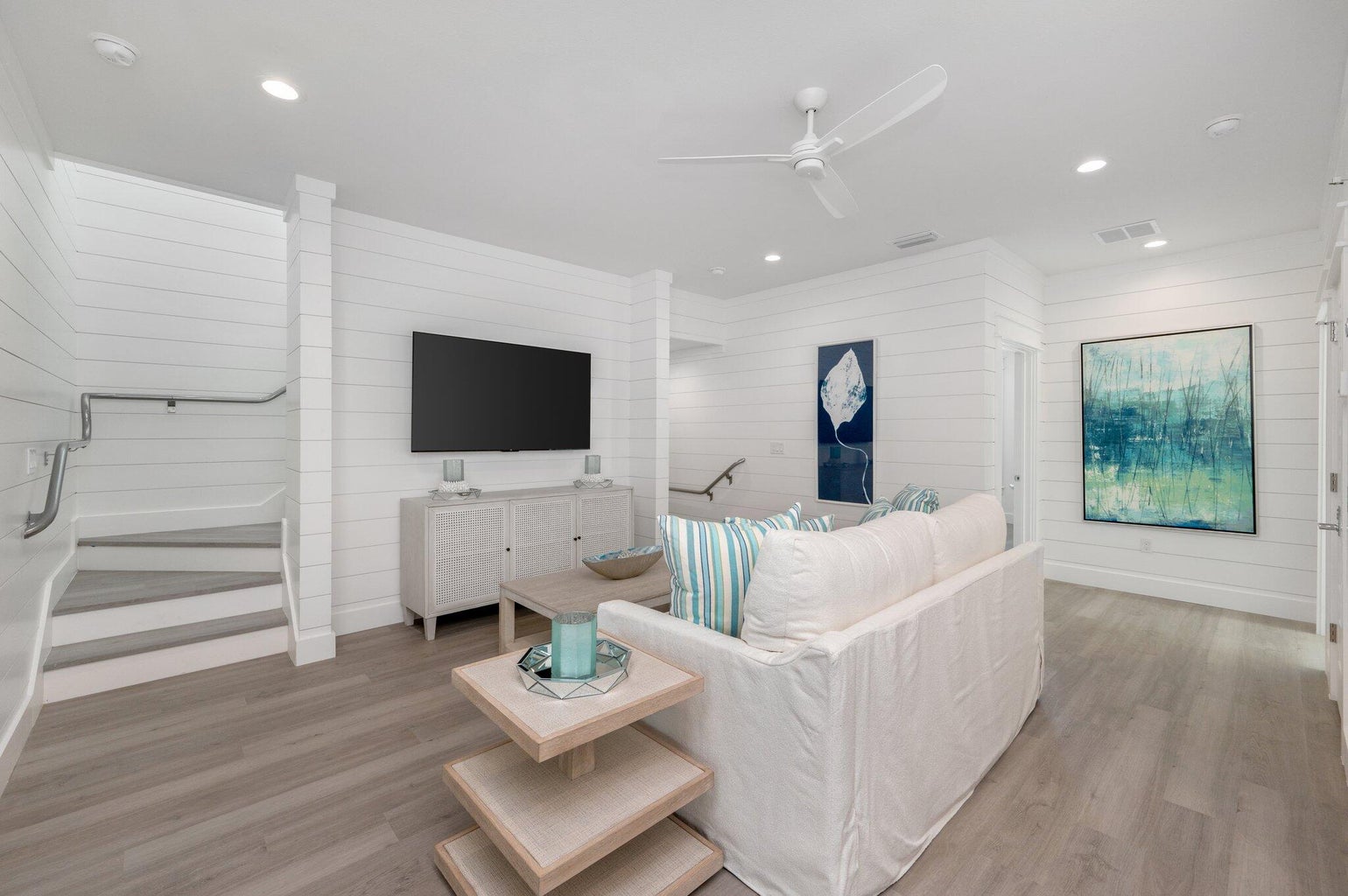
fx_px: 542
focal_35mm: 14
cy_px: 448
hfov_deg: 102.3
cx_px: 674
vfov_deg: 79.1
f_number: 9
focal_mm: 14.5
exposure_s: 1/40
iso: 250
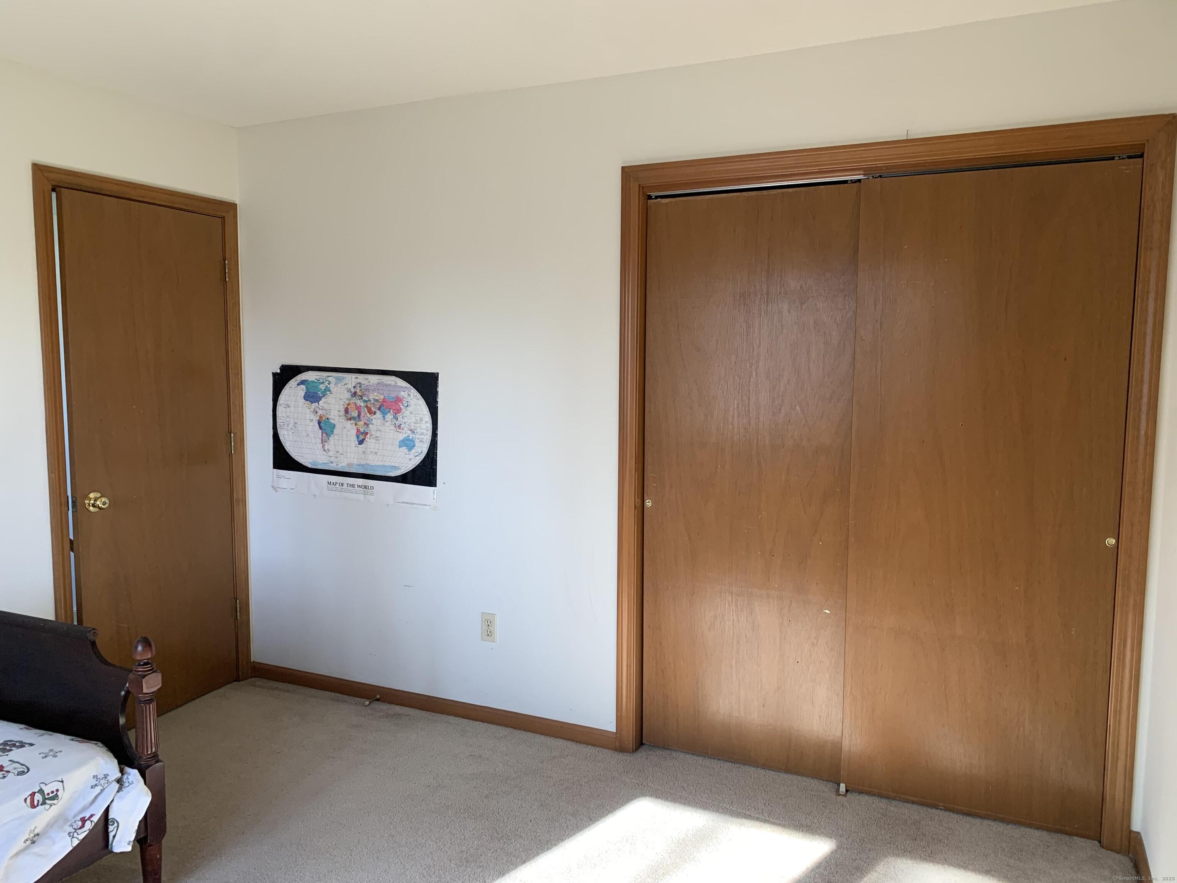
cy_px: 442
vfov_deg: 53.1
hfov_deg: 67.3
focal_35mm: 26
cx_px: 588
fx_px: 884
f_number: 1.8
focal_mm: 4.25
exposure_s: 1/80
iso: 100
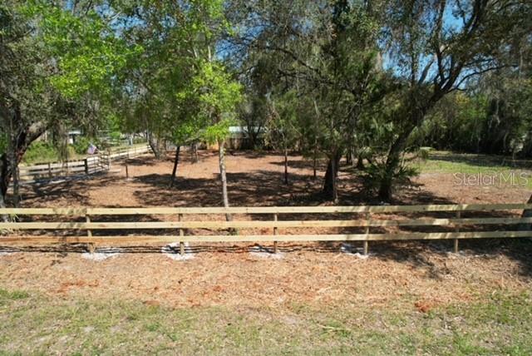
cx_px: 266
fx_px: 325
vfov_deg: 57.3
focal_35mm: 22
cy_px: 178
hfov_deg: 78.5
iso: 120
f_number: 2.8
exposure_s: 1/1250
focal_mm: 8.38
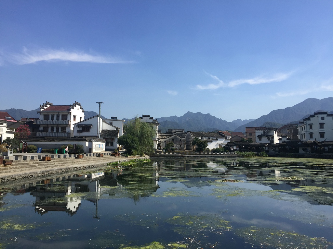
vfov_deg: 48.2
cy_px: 124
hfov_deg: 61.7
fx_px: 279
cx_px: 166
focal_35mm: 29
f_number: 2.2
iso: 32
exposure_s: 1/1980
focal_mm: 4.15
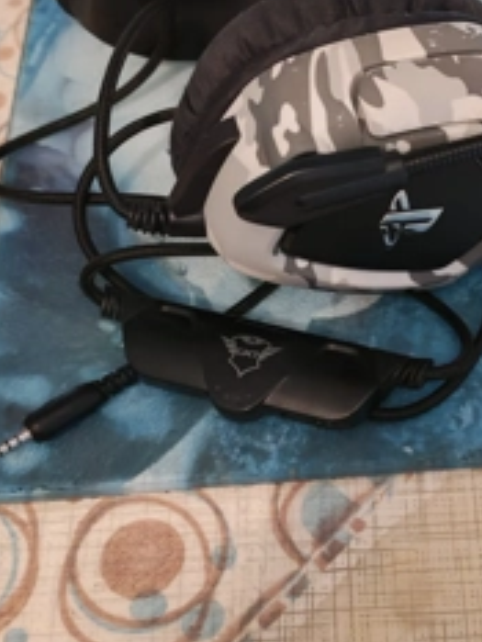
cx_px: 375
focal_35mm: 60
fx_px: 1113
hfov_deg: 24.1
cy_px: 276
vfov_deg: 32.1
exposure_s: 1/20
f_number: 1.9
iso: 5000
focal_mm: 6.12
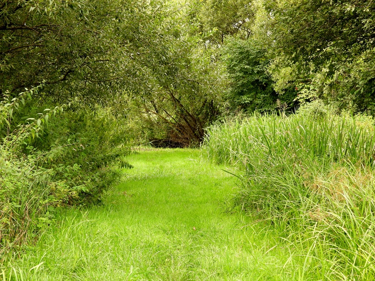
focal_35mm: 85
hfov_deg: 23.0
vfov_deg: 17.4
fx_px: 921
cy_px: 140
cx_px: 188
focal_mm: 15.2
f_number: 4
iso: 100
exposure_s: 1/100
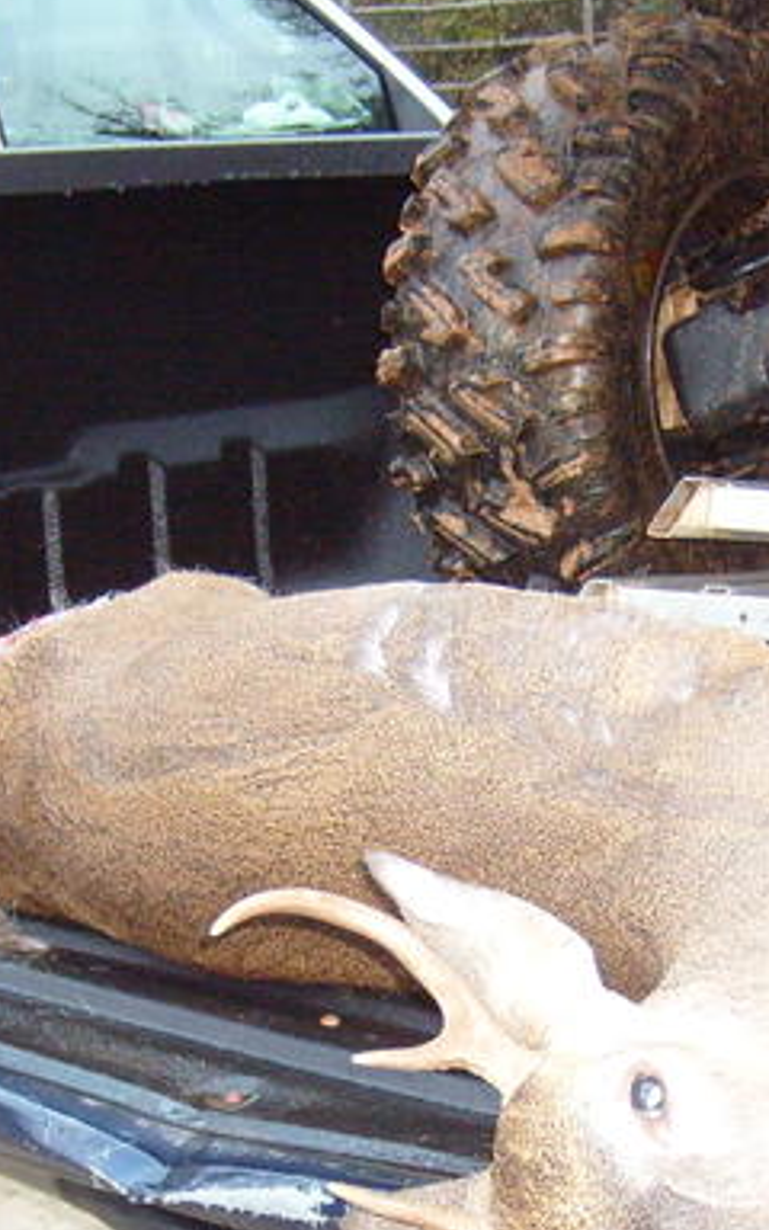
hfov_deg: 15.0
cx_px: 481
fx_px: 2917
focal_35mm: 87
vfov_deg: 23.4
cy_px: 1004
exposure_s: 1/45
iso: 240
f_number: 2.8
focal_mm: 5.8
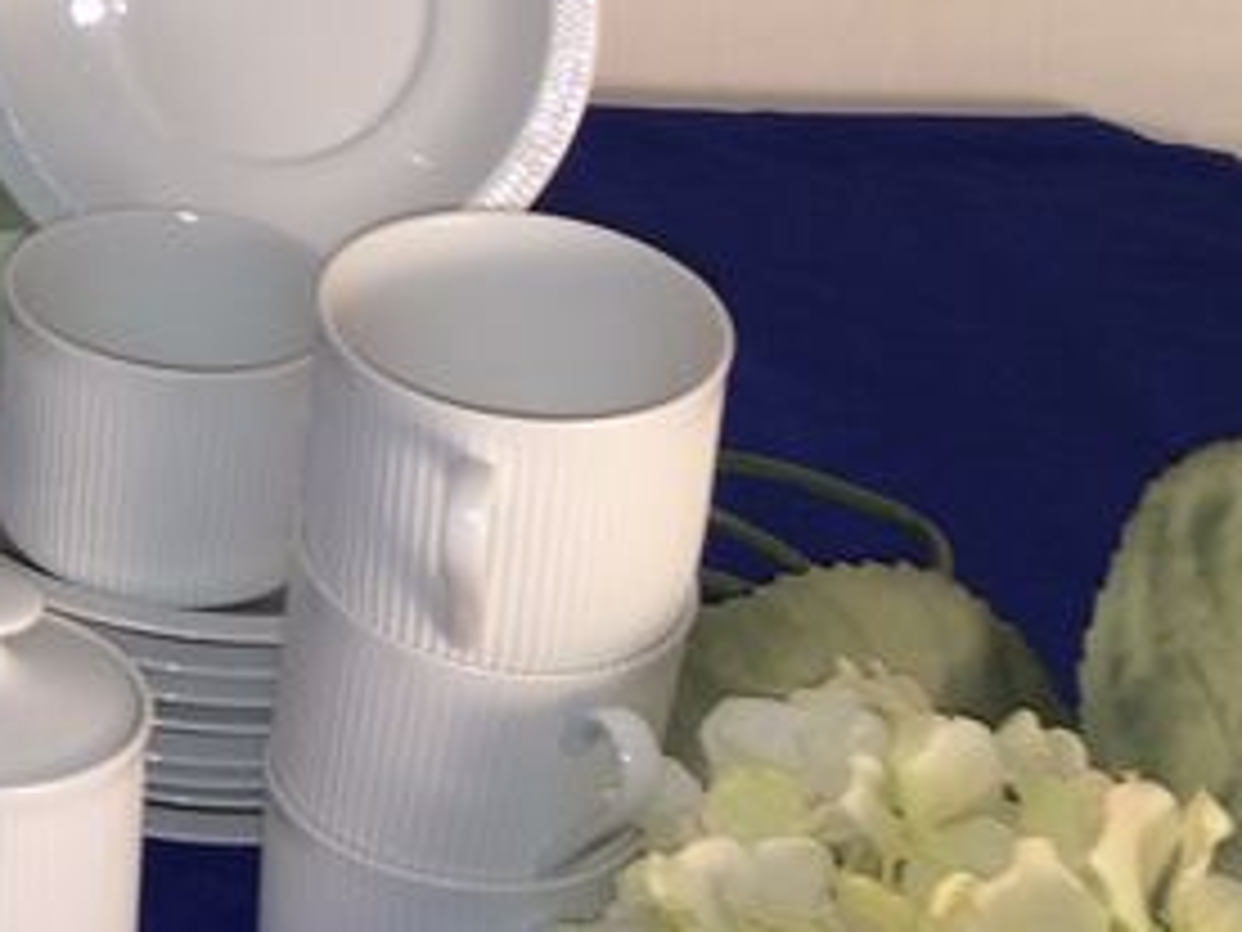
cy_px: 79
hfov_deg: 18.3
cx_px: -477
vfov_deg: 14.9
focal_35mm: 98
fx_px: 3516
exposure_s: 1/33
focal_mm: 4.12
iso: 32
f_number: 2.2
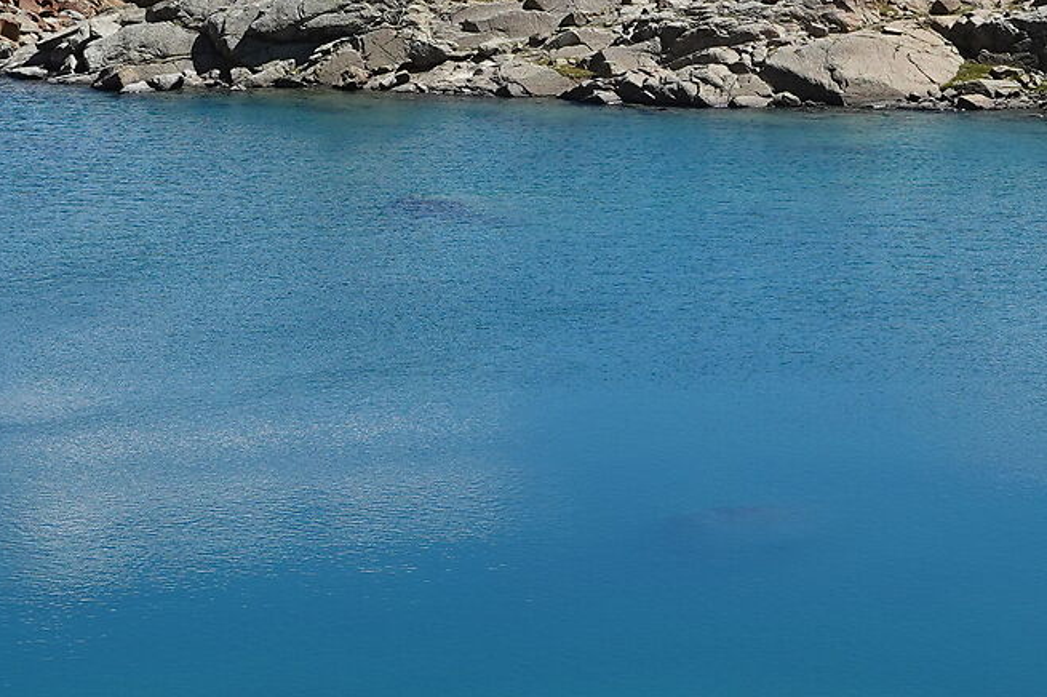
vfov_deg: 10.4
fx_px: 3837
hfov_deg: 15.5
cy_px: 201
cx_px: 599
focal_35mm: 132
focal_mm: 13.31
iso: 100
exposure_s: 1/800
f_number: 4
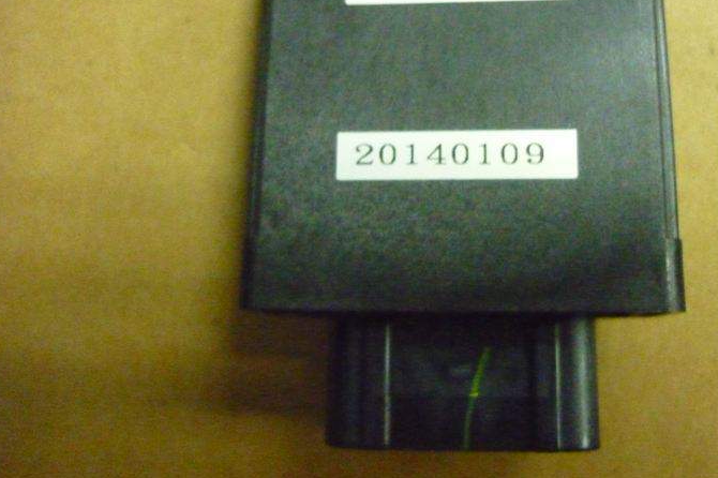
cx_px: 418
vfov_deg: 32.3
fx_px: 817
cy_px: 160
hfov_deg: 47.2
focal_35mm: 41
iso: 1600
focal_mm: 5.5
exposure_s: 1/60
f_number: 2.8
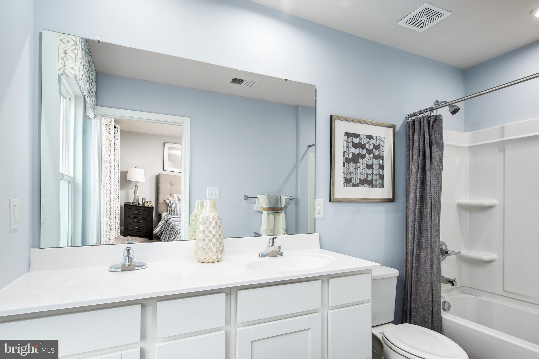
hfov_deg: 86.9
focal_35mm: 19
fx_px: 284
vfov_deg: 64.6
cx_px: 270
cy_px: 180
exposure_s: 1/250
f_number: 8
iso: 200
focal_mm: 19
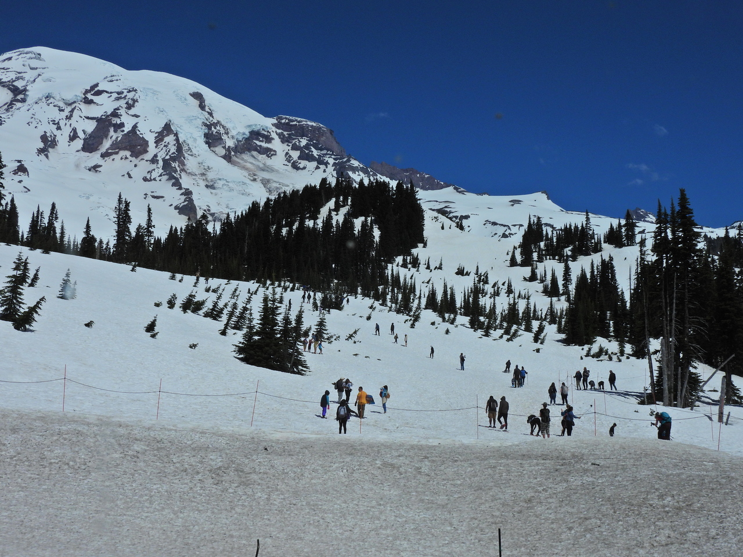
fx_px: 1009
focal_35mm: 47
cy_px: 278
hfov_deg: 40.4
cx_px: 372
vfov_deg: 30.9
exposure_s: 1/1600
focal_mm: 8.4
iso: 100
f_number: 6.3
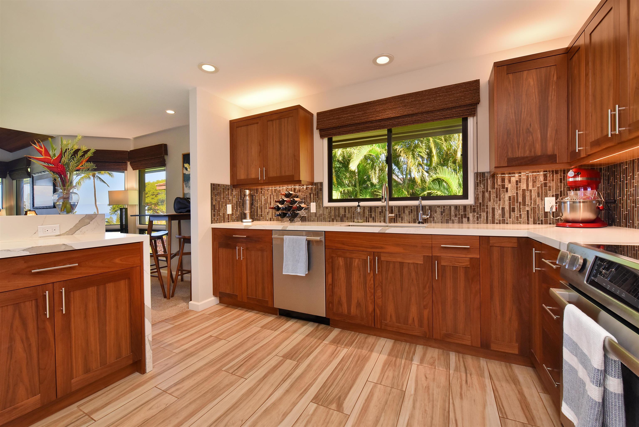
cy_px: 214
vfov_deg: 81.2
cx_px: 320
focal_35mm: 14
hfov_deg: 104.2
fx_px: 249
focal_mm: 14
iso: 100
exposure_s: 1/60
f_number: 4
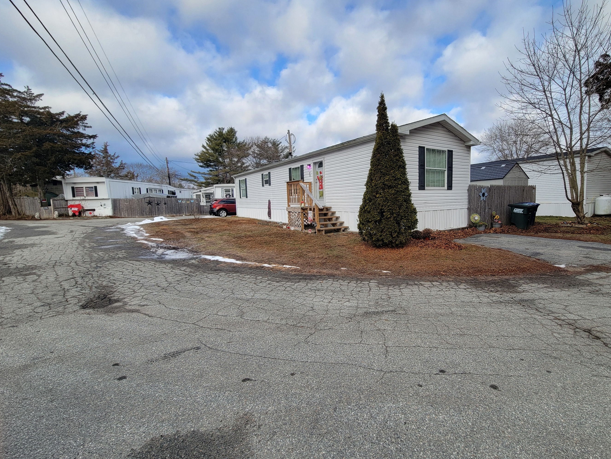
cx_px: 339
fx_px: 265
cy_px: 225
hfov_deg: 97.8
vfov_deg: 81.7
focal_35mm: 15
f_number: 2.2
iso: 50
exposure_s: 1/617
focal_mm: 2.2
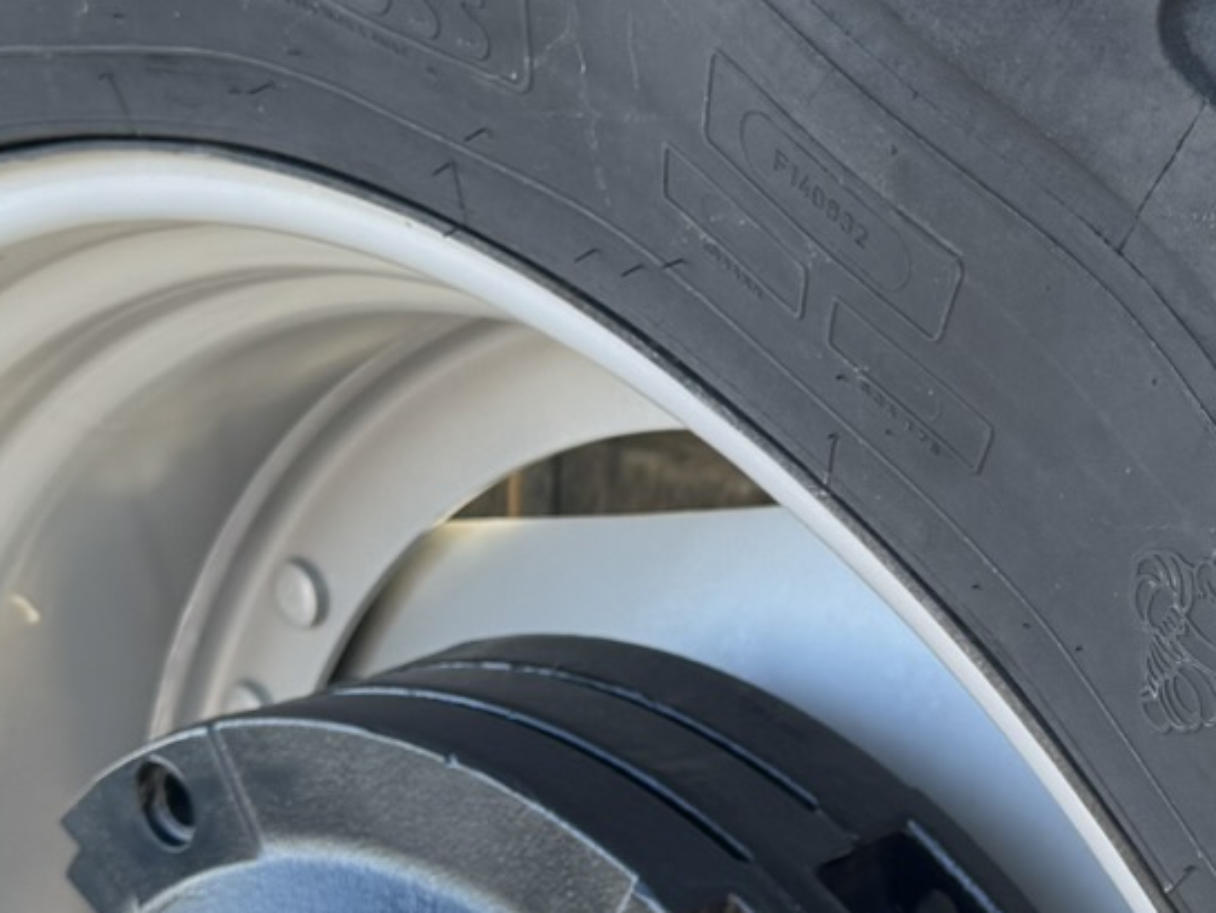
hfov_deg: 20.9
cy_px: 661
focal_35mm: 90
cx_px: 1254
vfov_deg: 16.4
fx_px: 3163
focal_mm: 6.76
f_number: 1.78
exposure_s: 1/280
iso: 80
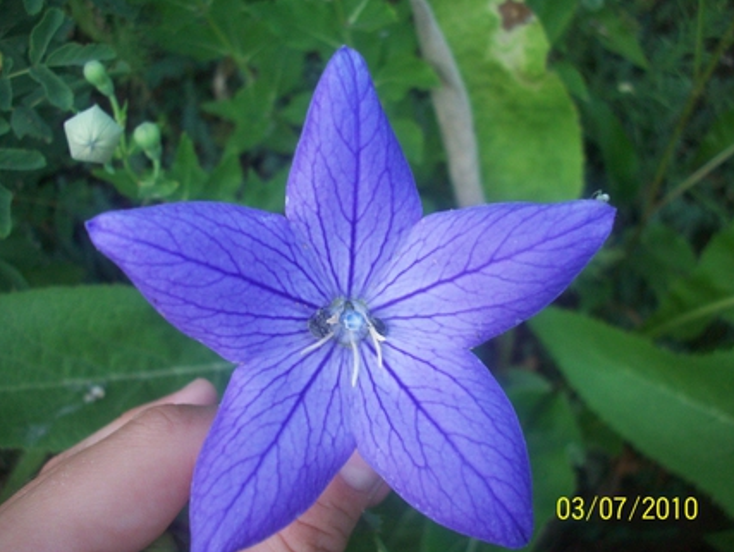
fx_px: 828
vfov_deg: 36.9
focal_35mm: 39
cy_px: 273
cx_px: 366
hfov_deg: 47.8
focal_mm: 6.2
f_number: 2.8
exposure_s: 1/64
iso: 103
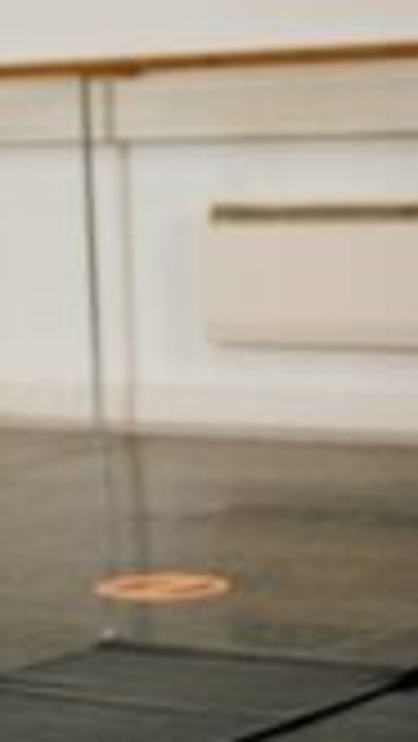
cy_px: 270
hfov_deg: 7.8
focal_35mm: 152
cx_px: -225
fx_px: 2990
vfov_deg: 14.1
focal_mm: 50
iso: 100
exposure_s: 1/200
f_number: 1.8
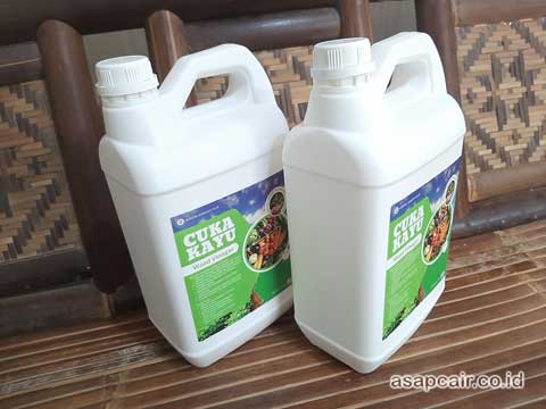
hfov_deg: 65.3
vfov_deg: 51.4
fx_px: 426
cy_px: 204
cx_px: 273
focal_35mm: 27
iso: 500
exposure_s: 1/20
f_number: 1.7
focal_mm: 3.93
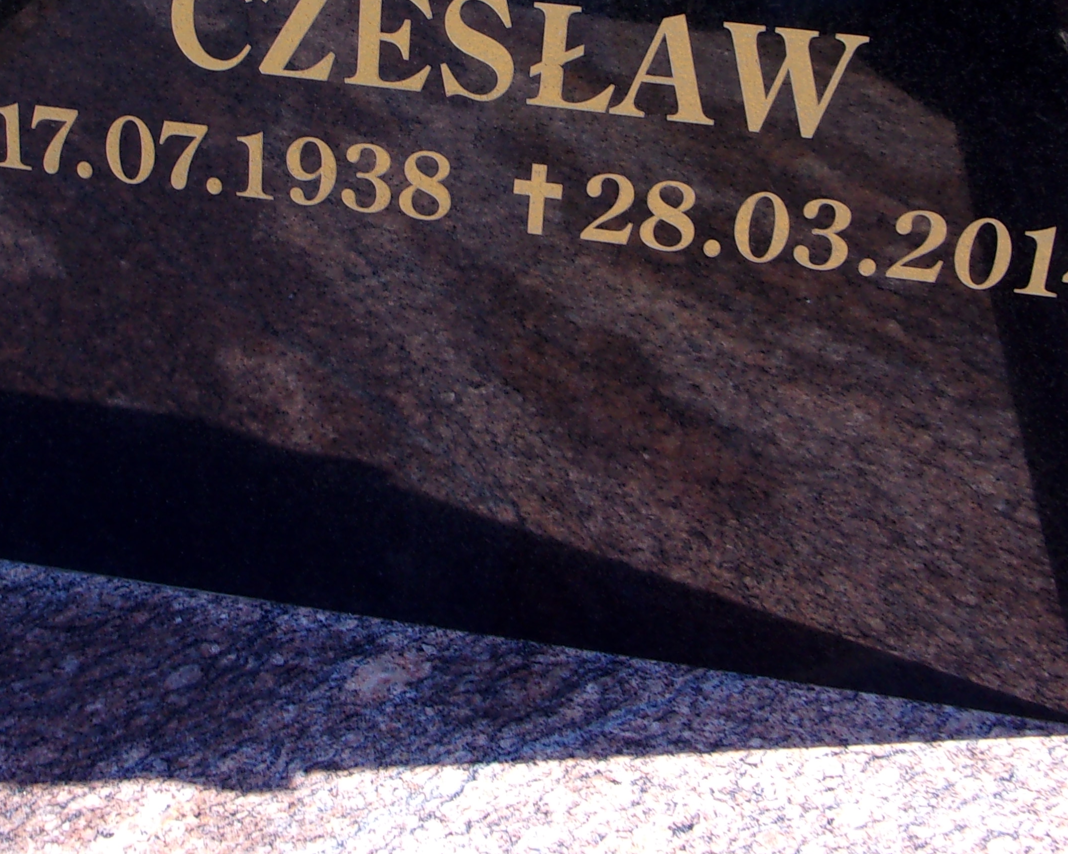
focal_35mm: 59
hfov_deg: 31.8
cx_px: 382
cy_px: 54
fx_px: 1865
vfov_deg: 24.9
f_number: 3.9
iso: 80
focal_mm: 5.1
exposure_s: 1/210
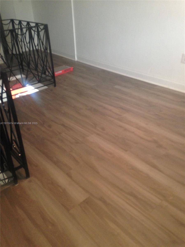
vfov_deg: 55.4
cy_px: 124
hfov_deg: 42.9
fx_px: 235
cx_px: 92
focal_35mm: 33
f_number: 2.4
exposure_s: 1/20
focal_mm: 4.12
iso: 160
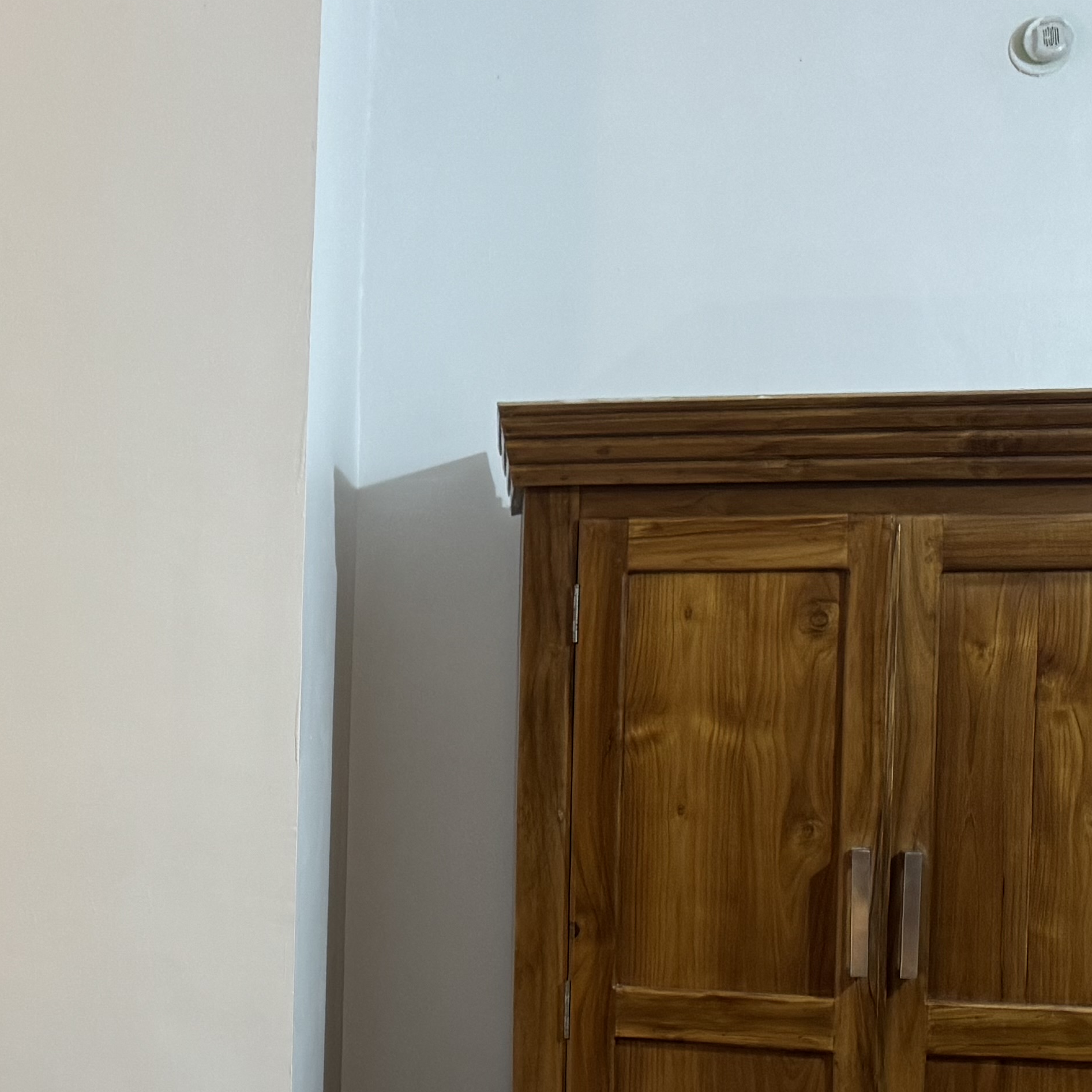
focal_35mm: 64
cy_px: 812
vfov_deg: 26.6
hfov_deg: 24.5
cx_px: -192
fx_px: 2284
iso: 200
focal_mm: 6.76
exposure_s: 1/50
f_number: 1.78
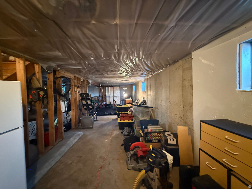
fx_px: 102
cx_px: 126
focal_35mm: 14
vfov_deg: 85.7
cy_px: 94
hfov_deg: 102.1
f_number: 2.2
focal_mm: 2.22
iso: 1250
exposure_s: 1/30
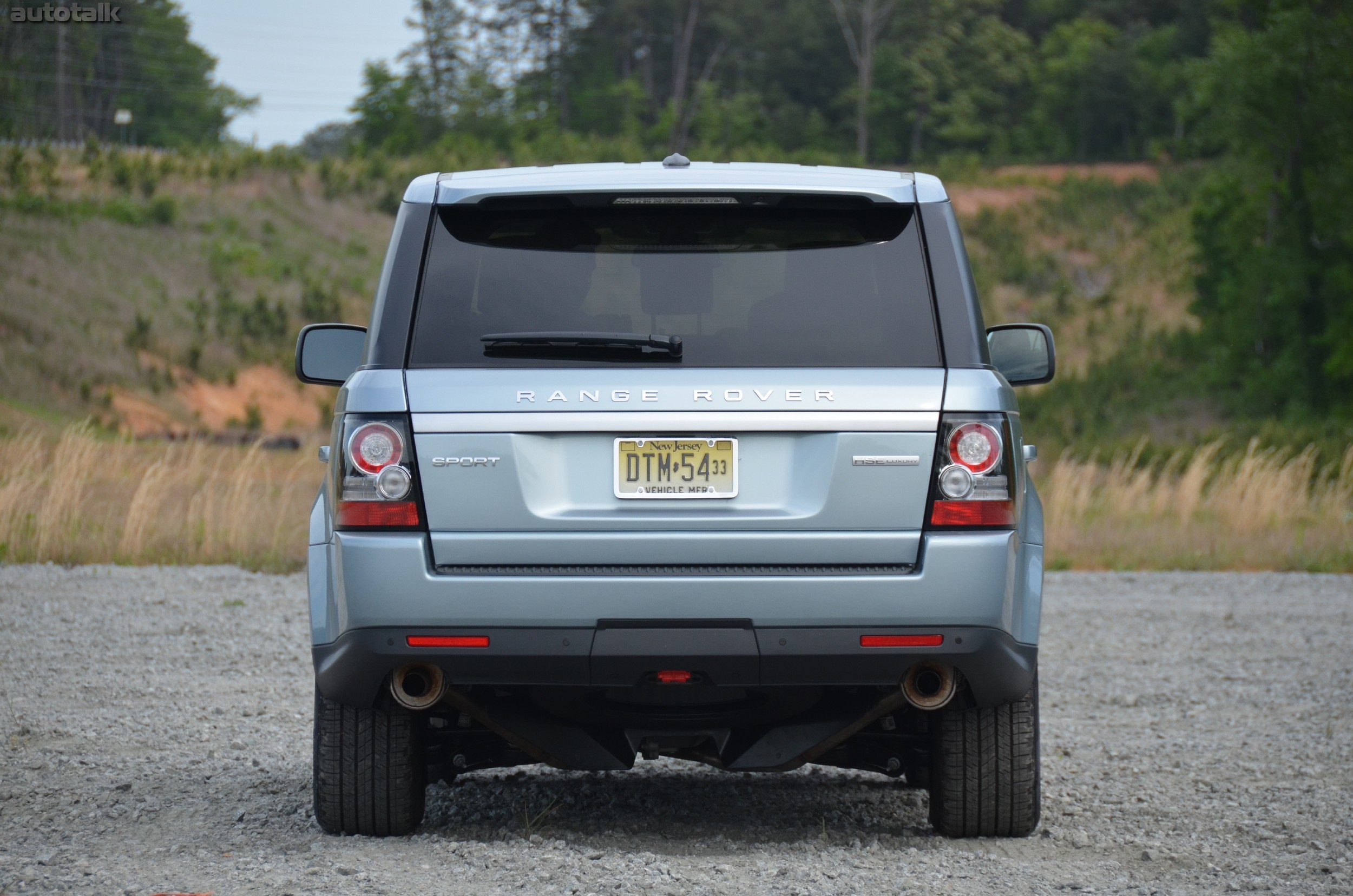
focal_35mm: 225
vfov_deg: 6.1
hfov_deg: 9.2
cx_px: 676
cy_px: 448
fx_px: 8439
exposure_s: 1/1250
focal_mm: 150
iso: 400
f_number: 5.6
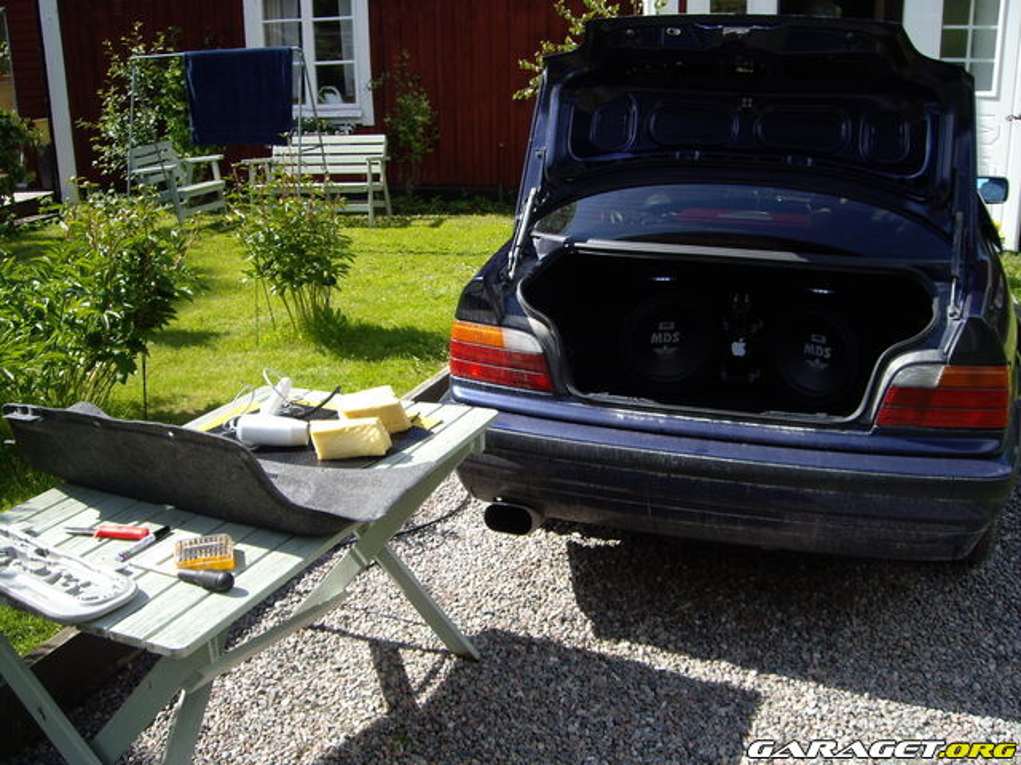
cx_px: 510
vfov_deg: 37.7
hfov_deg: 49.0
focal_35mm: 38
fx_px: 1121
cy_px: 382
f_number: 4.3
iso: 50
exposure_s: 1/160
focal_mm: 6.2
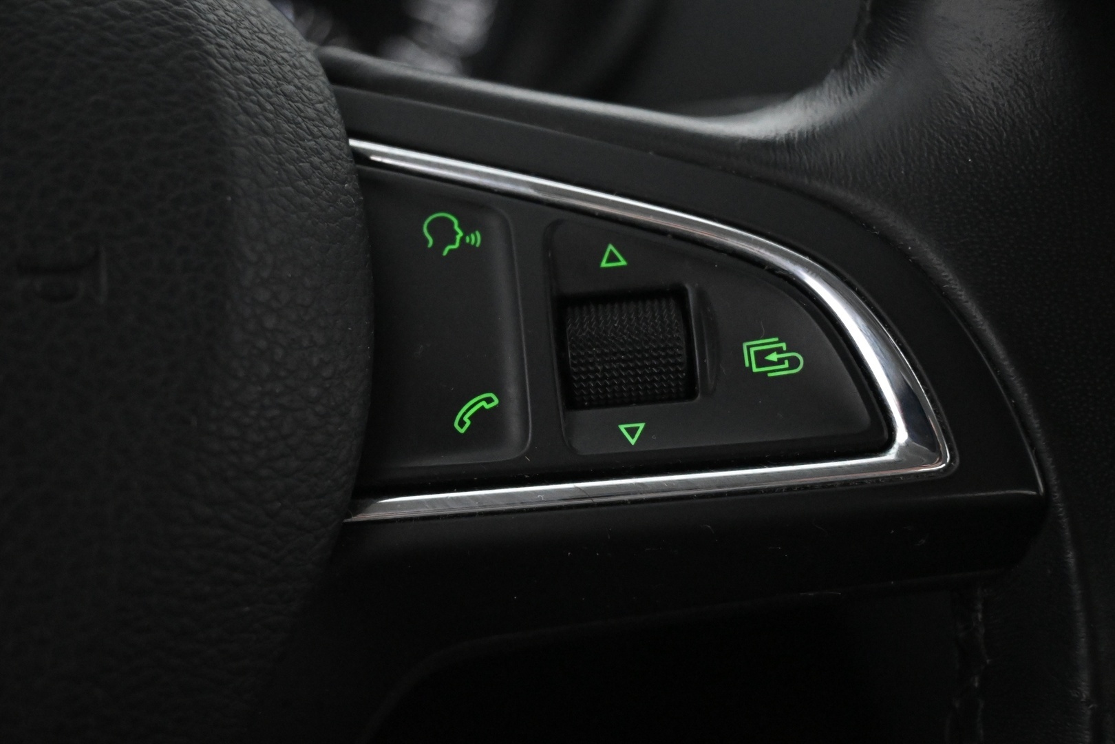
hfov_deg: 36.9
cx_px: 558
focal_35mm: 54
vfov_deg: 25.1
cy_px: 372
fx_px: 1672
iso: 7200
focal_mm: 36
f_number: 5.3
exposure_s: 1/60
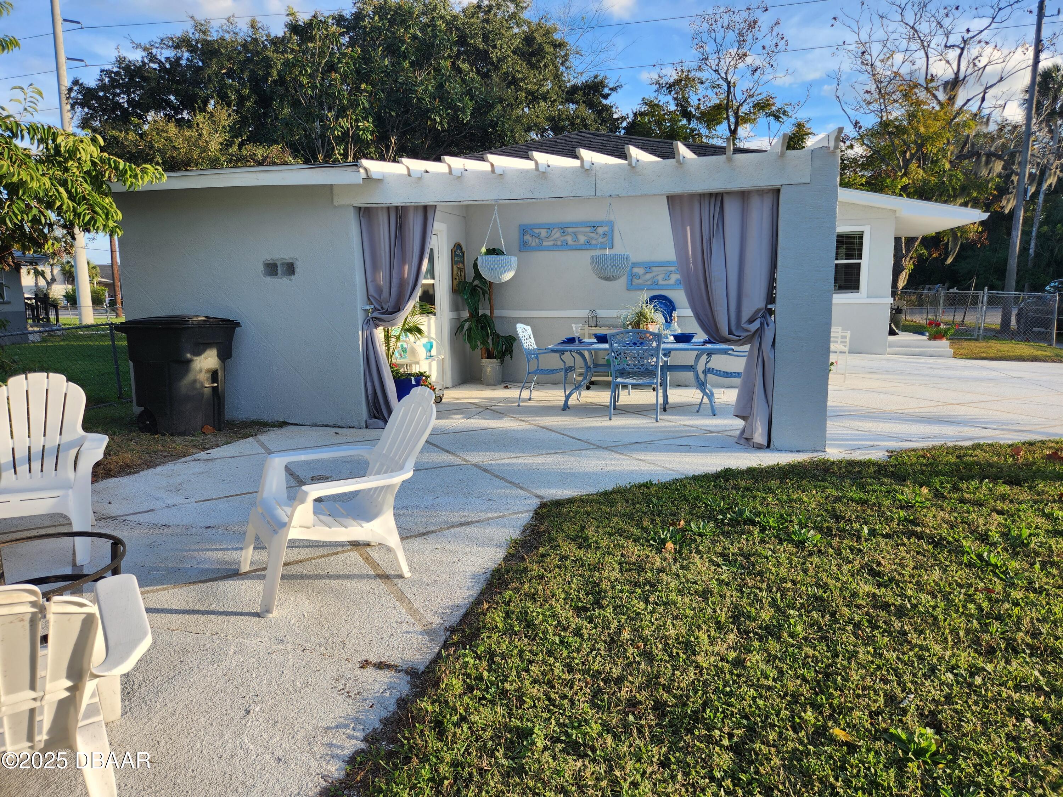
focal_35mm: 23
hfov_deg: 73.9
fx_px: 706
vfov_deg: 58.9
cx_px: 532
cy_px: 398
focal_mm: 5.4
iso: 20
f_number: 1.8
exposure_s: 1/525
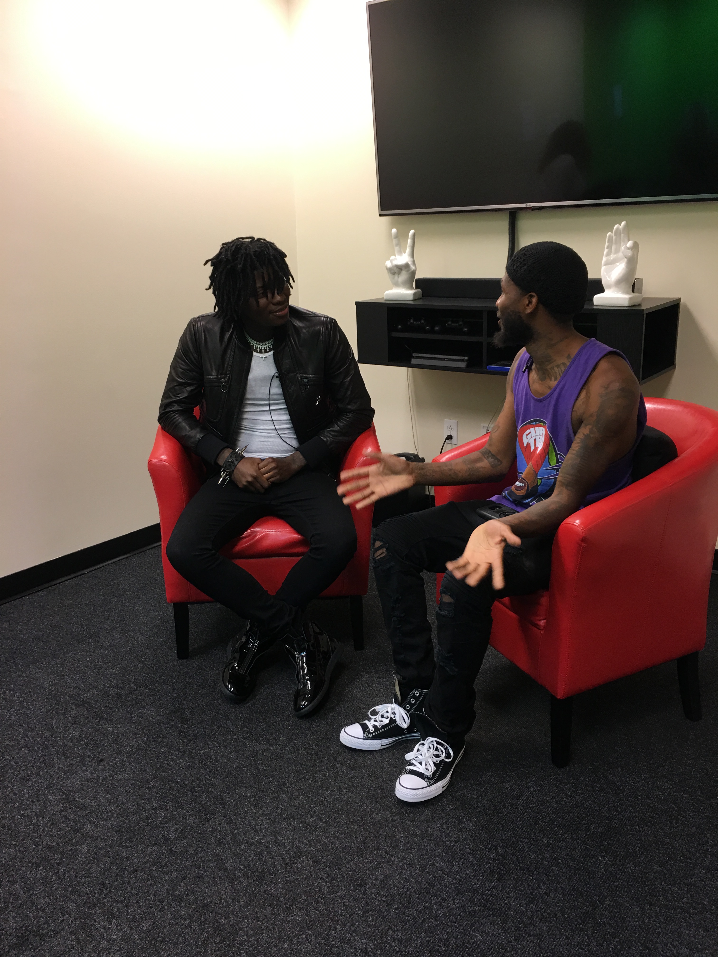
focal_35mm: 29
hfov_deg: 48.2
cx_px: 359
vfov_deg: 61.7
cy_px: 478
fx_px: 802
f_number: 2.2
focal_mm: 4.15
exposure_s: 1/15
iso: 32
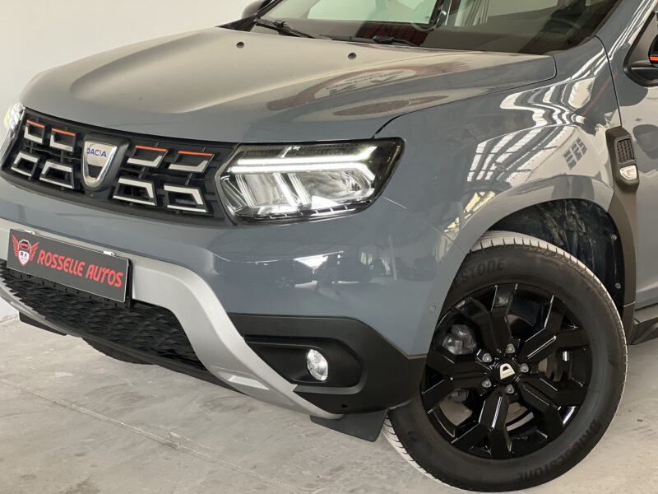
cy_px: 247
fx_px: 1464
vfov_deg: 19.1
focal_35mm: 77
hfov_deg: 25.3
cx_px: 329
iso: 400
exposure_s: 1/39
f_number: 2.8
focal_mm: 9
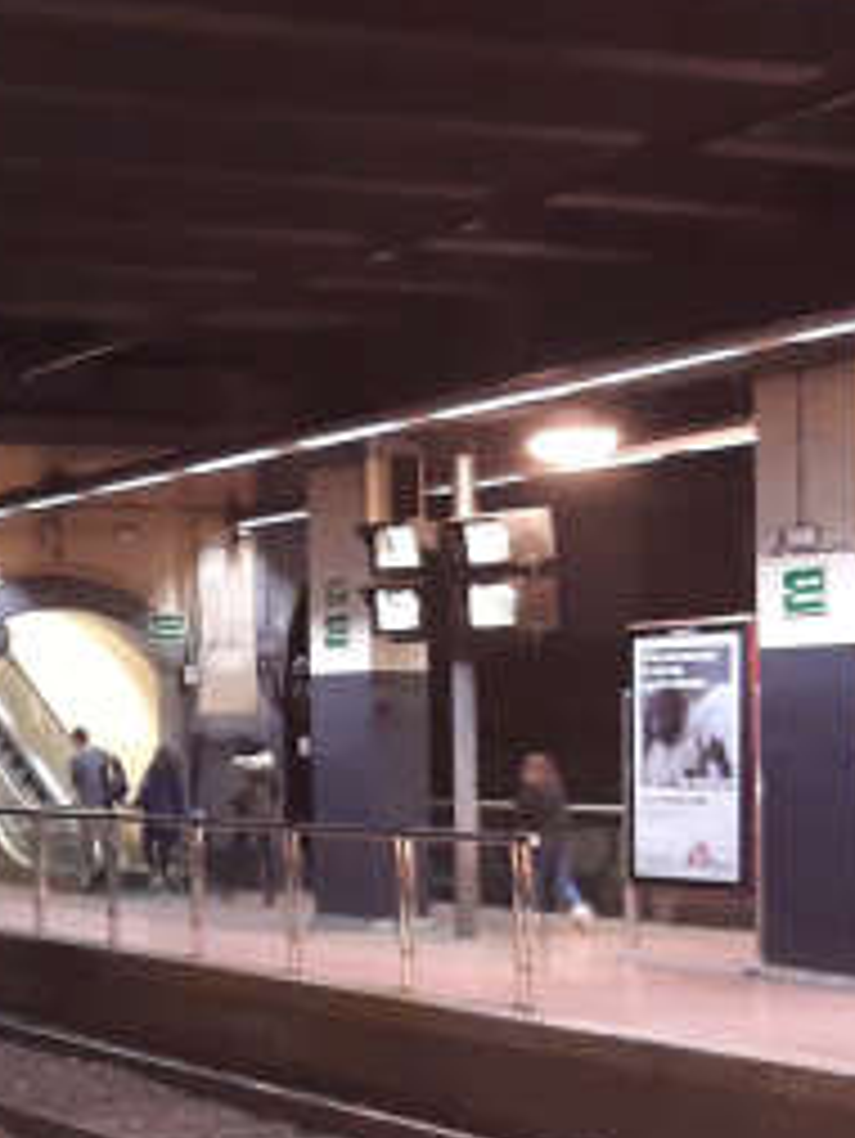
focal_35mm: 79
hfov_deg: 18.1
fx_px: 2599
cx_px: -68
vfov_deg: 24.6
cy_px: 697
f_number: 1.7
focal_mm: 3.92
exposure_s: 1/17
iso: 640
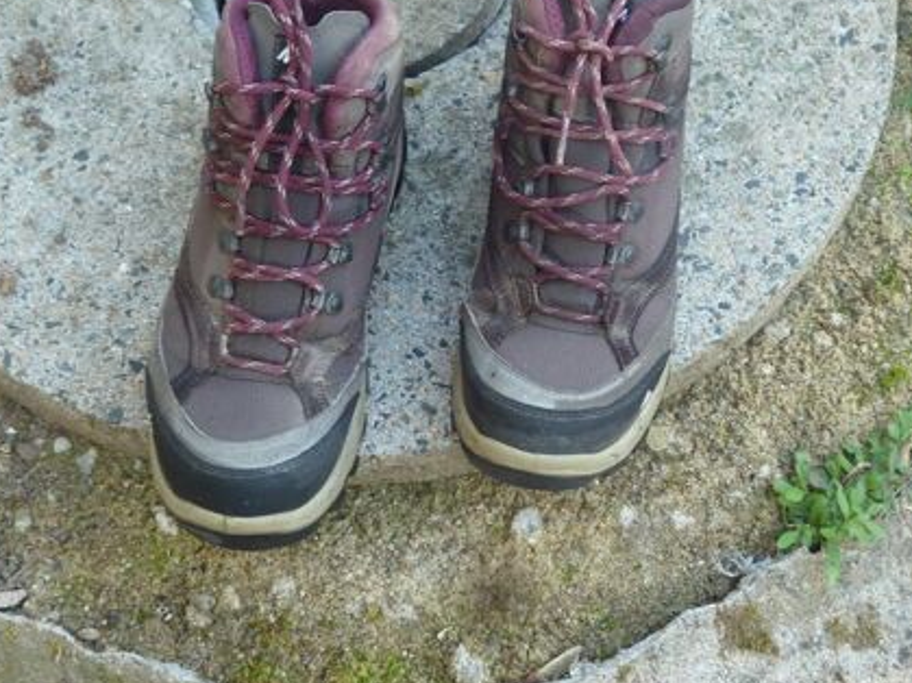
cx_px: 457
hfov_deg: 30.7
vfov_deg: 23.3
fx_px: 1659
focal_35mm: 63
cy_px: 324
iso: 200
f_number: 3.9
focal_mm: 9.1
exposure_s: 1/40
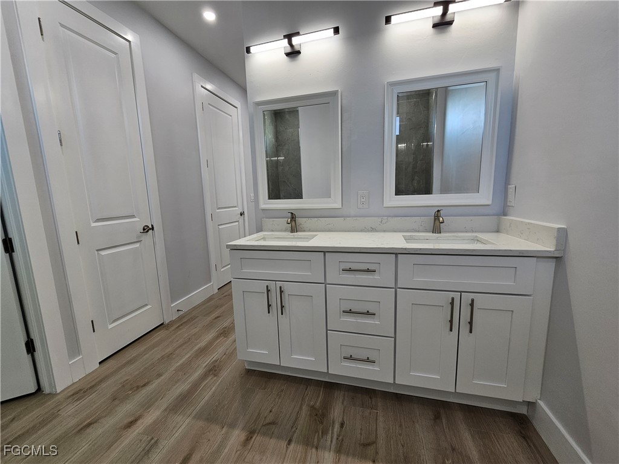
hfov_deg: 106.2
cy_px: 232
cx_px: 310
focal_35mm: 13
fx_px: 232
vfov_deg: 89.9
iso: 50
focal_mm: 2.2
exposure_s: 1/60
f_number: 2.2
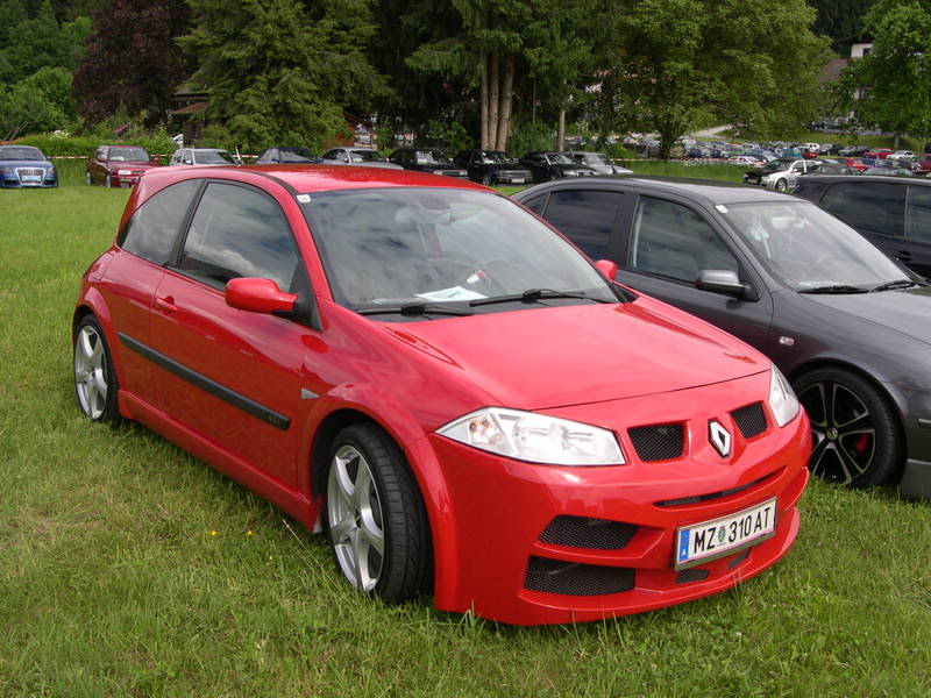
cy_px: 349
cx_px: 466
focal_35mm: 38
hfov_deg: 49.0
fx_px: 1022
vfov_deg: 37.7
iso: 100
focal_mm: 8
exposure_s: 1/121
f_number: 7.6
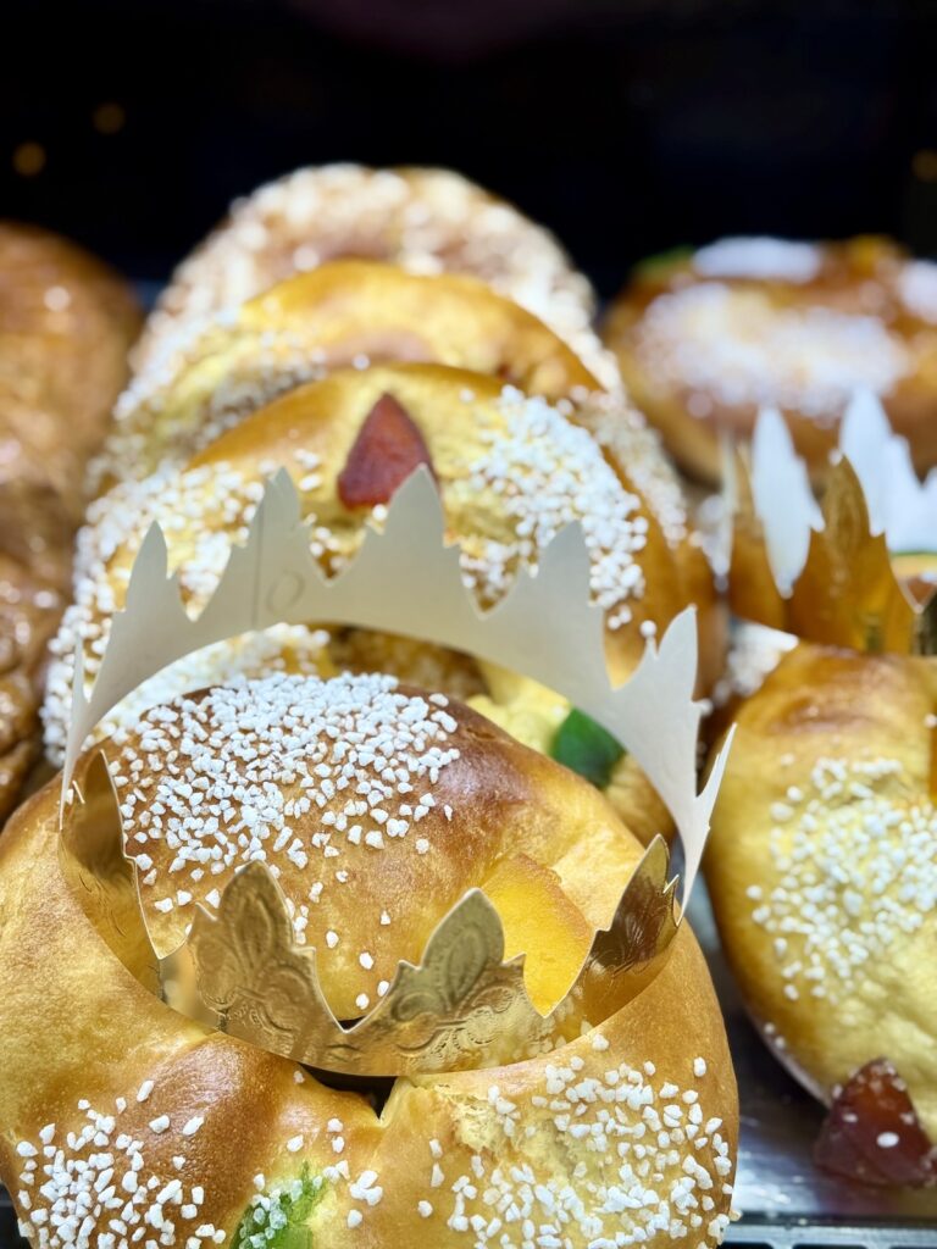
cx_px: 468
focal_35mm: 48
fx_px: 1732
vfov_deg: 39.7
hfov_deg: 30.3
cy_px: 624
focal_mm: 6.76
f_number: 1.78
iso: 50
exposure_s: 1/121
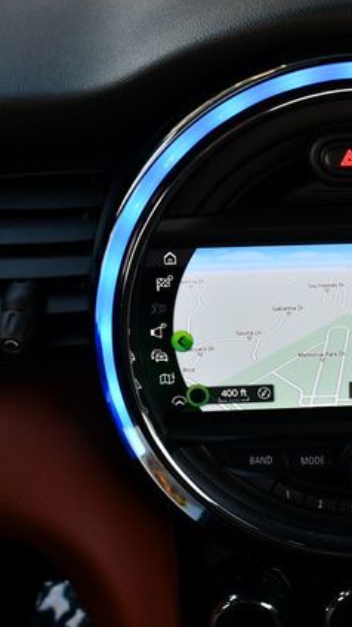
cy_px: 312
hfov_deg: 20.3
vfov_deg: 36.6
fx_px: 947
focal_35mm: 57
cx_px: 367
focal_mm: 18
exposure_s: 1/250
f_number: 4.5
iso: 400
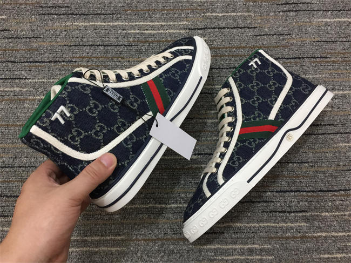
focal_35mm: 29
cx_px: 176
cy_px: 132
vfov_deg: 48.2
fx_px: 294
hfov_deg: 61.7
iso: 64
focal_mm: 4.15
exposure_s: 1/33
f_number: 2.2
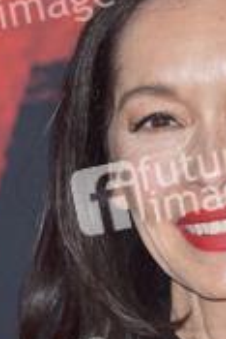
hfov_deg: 3.2
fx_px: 4088
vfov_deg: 4.7
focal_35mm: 435
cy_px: 287
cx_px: 227
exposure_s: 1/250
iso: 400
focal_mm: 190
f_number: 7.1
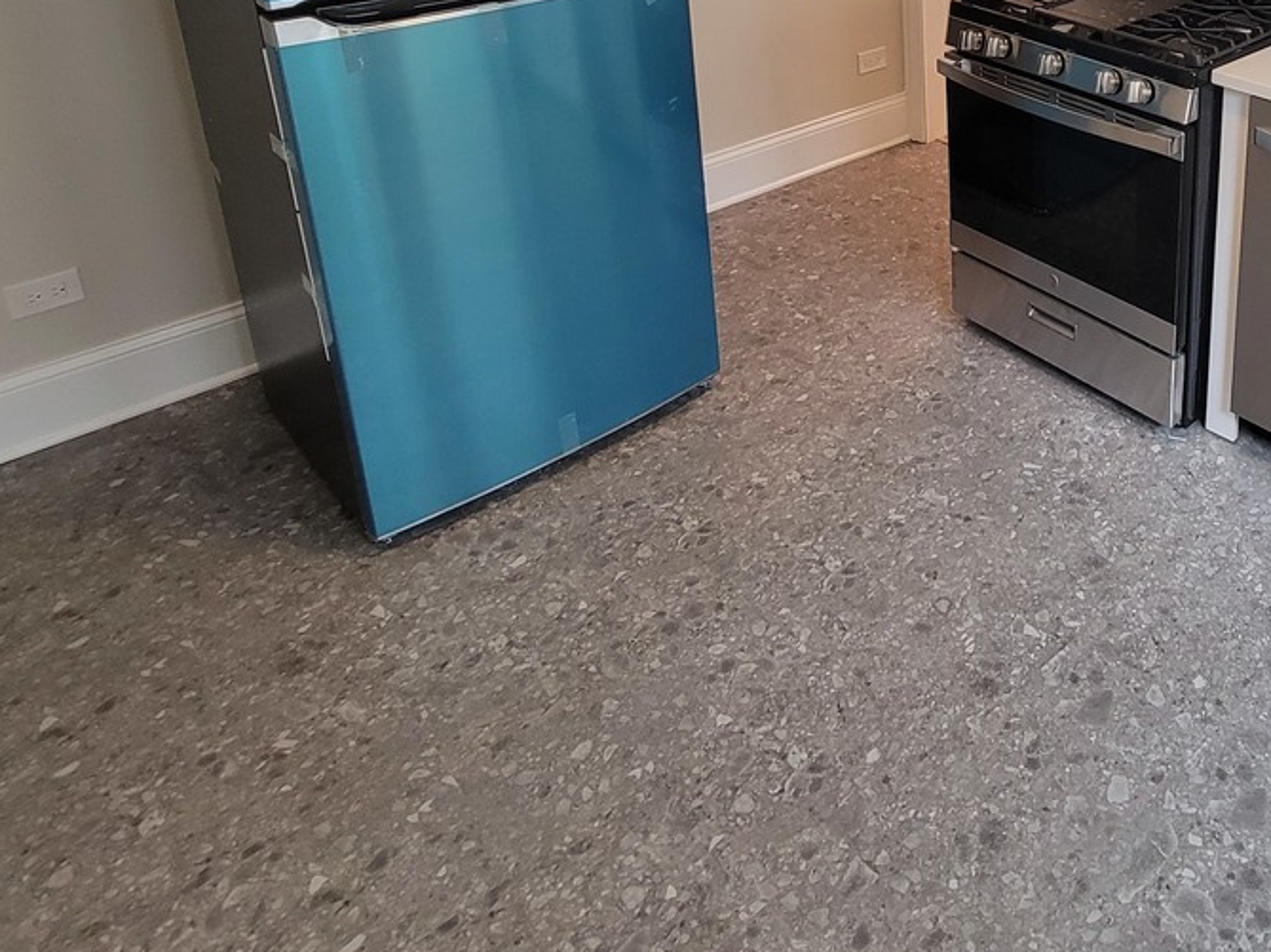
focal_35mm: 28
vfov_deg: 43.5
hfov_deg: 56.2
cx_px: 1106
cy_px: 29
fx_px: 1028
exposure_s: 1/60
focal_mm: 2.2
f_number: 2.2
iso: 160
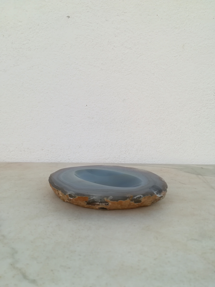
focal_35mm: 26
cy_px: 144
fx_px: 215
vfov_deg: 67.3
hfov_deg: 53.1
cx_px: 108
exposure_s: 1/120
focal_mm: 3.83
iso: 64
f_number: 2.2
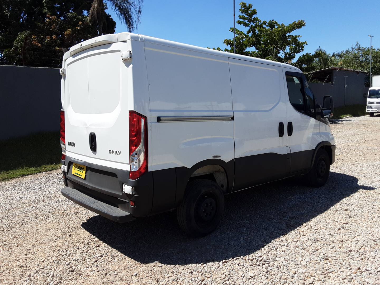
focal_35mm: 28
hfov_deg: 63.4
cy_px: 142
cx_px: 190
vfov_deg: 49.7
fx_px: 307
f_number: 1.9
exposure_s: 1/1626
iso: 40
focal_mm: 2.9
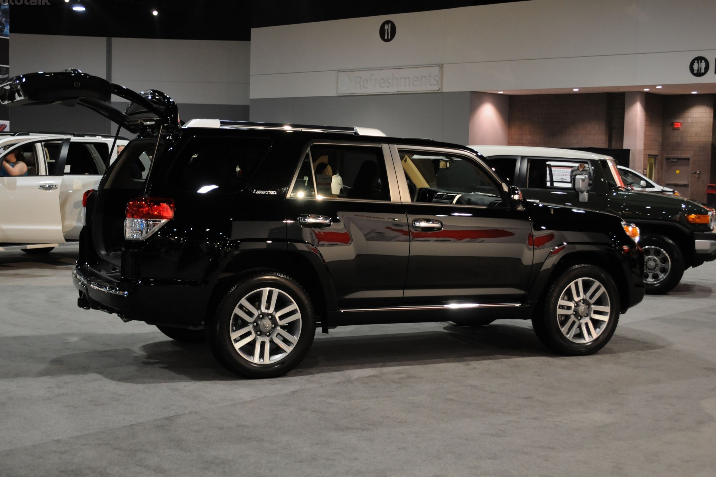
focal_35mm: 52
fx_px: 1034
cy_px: 236
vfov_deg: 26.0
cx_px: 351
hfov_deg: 38.2
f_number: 5
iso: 800
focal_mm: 34
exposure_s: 1/40
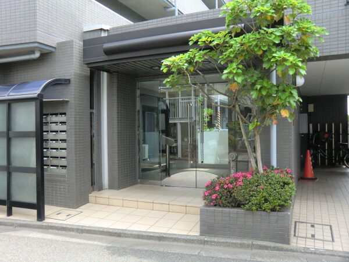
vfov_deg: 48.2
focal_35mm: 29
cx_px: 174
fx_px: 292
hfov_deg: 61.7
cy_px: 131
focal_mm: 5.2
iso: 64
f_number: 3.5
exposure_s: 1/100
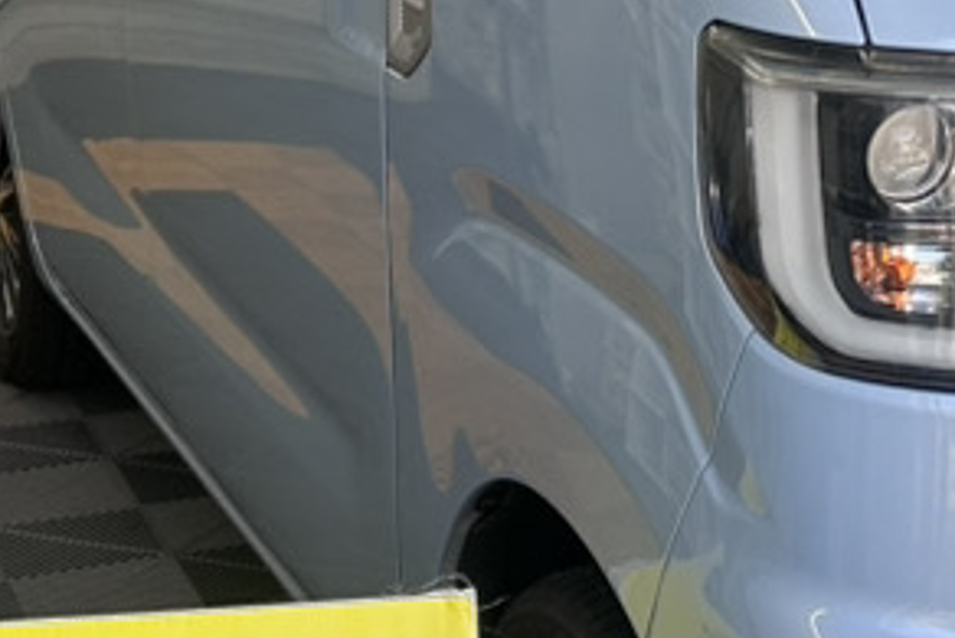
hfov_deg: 17.8
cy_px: 242
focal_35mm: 111
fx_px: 2946
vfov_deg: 12.3
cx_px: 1033
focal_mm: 5.7
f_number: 1.5
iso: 50
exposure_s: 1/374
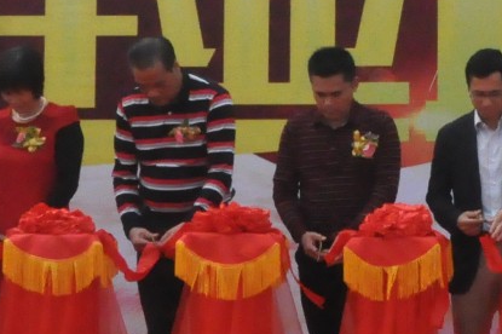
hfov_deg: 15.4
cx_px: 532
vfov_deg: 10.3
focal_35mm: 130
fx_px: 1811
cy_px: -123
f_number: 22
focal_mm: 18
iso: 3200
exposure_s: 1/640
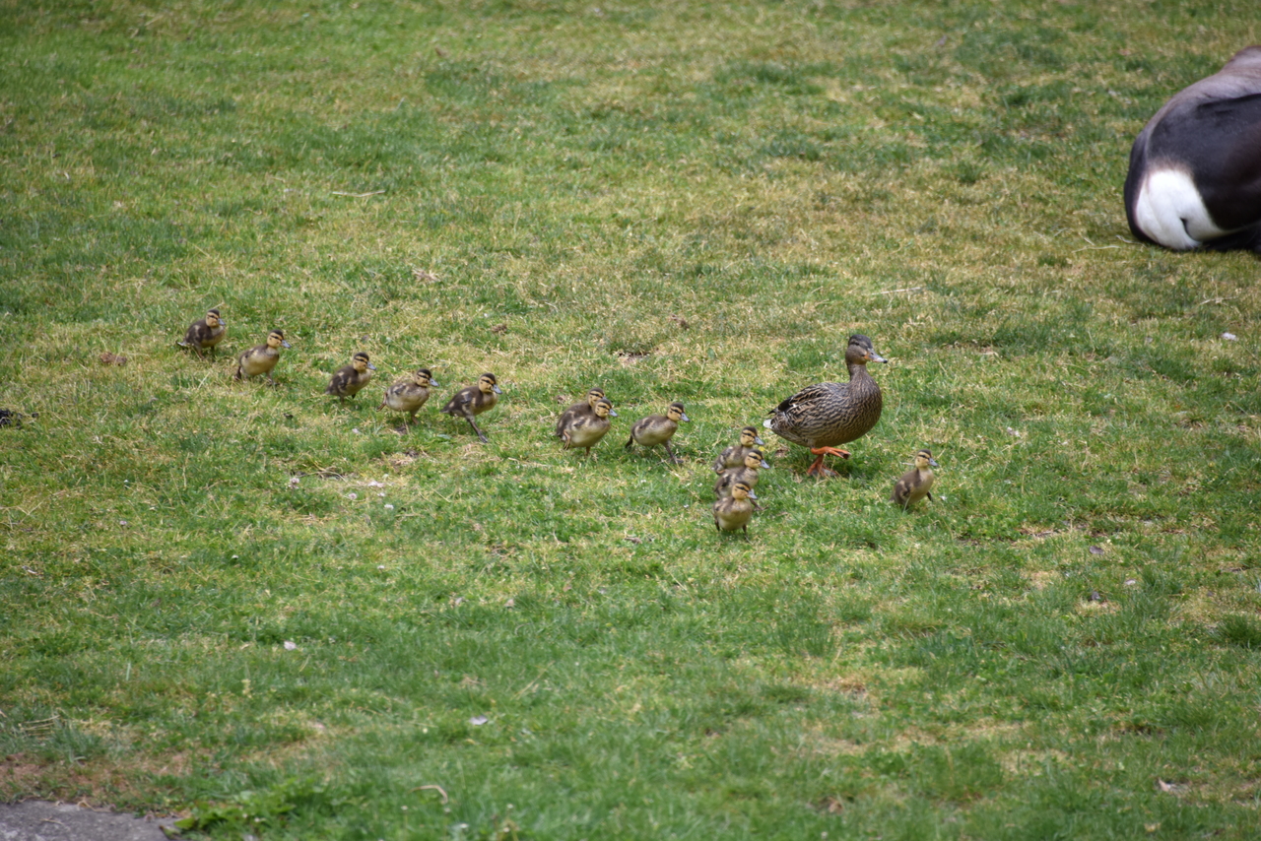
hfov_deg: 6.9
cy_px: 420
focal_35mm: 300
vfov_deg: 4.6
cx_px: 630
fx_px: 10510
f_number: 5.6
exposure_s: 1/640
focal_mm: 300
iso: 400
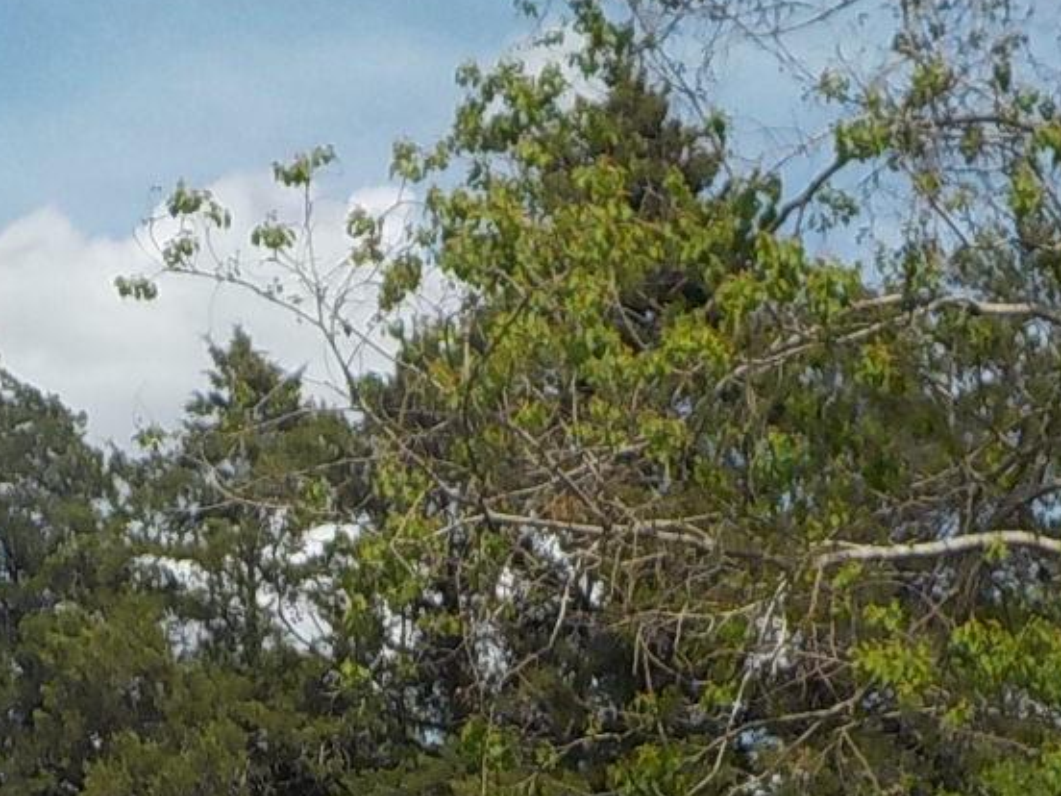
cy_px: 1127
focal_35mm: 87
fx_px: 2667
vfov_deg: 15.8
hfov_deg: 22.4
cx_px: 346
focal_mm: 4.1
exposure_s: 1/640
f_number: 6.6
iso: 125
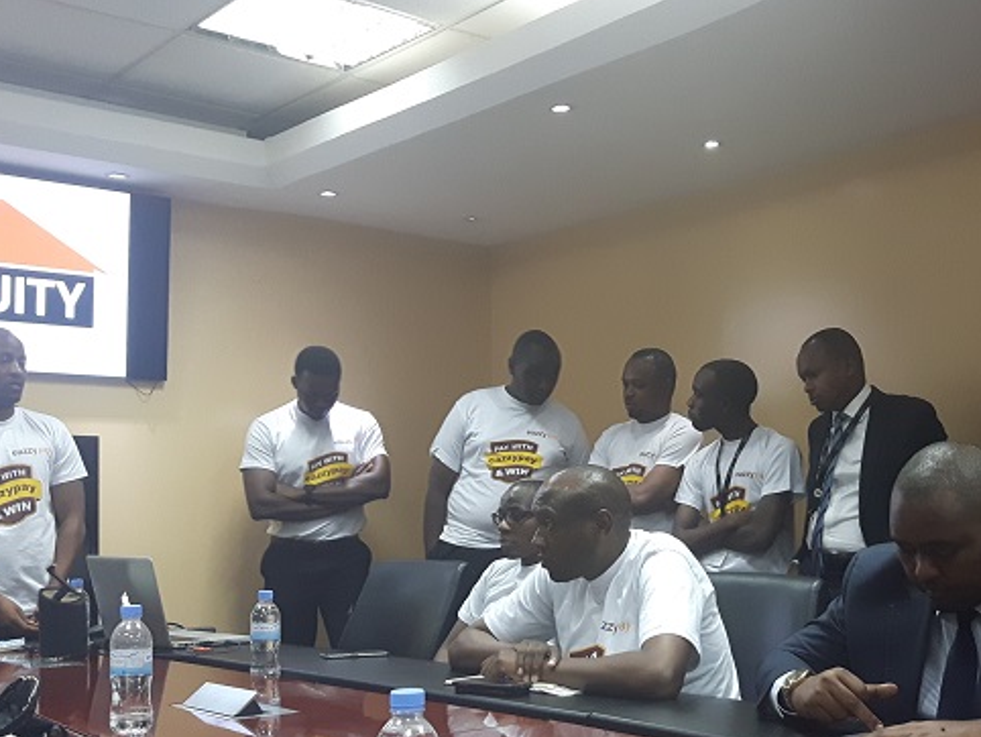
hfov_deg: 41.9
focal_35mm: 45
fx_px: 1276
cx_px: 586
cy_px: 502
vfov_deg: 31.9
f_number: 1.9
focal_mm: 3.7
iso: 200
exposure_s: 1/25
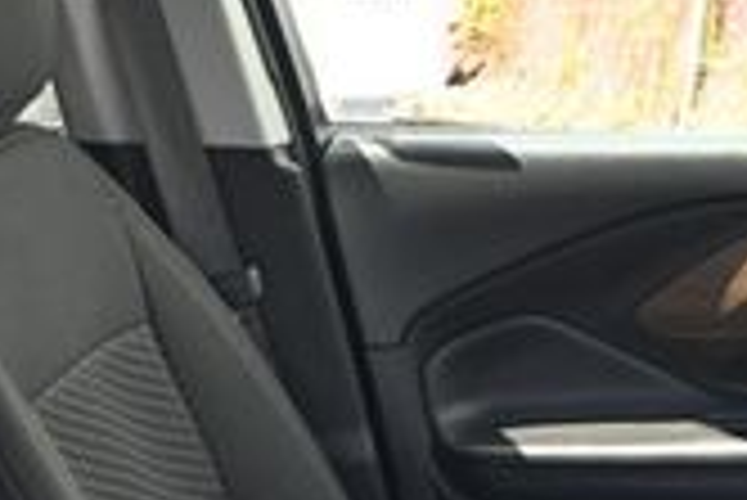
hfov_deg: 16.1
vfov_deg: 10.4
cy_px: 761
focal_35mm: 127
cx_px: 346
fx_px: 2637
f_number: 4
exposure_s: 1/160
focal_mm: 22
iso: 400
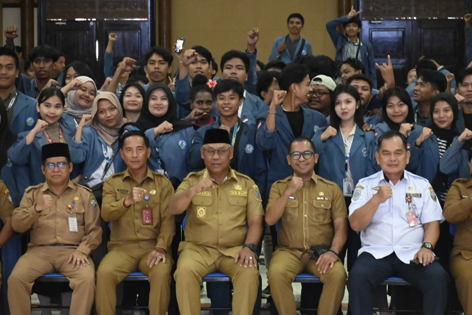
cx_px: 236
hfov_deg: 14.0
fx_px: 1927
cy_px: 158
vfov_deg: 9.3
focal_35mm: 147
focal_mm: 98
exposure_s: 1/60
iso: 12800
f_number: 5
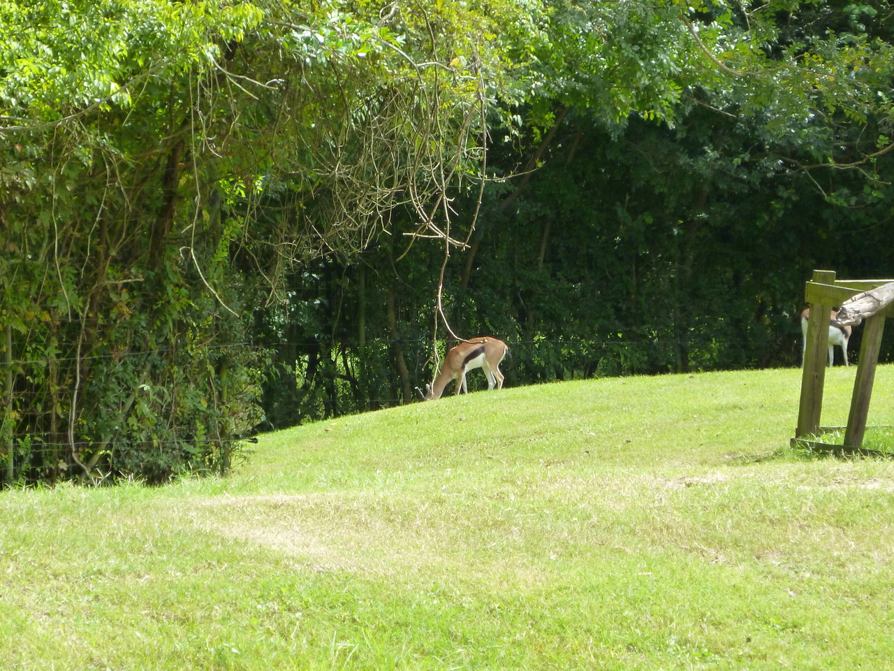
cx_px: 447
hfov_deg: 7.9
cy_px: 336
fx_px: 6457
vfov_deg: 5.9
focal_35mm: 250
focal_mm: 36
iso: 200
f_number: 5.9
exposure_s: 1/125
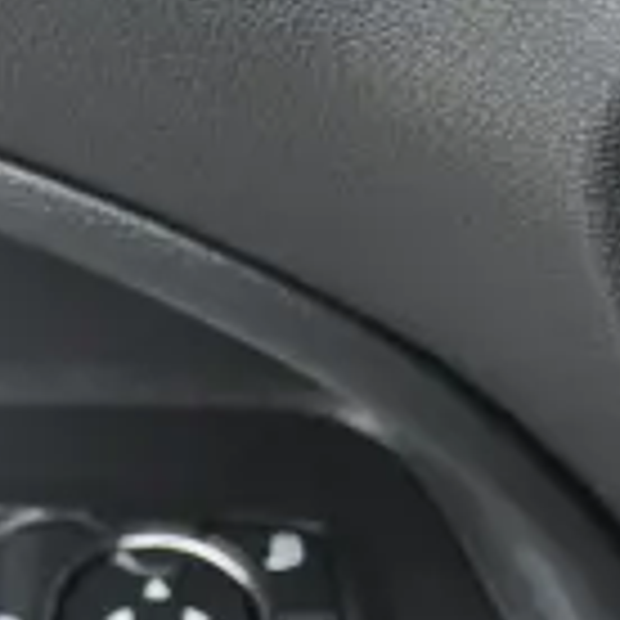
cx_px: -368
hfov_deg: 8.5
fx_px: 4073
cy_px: 52
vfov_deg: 8.7
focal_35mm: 201
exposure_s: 1/30
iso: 1100
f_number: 4.2
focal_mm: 34
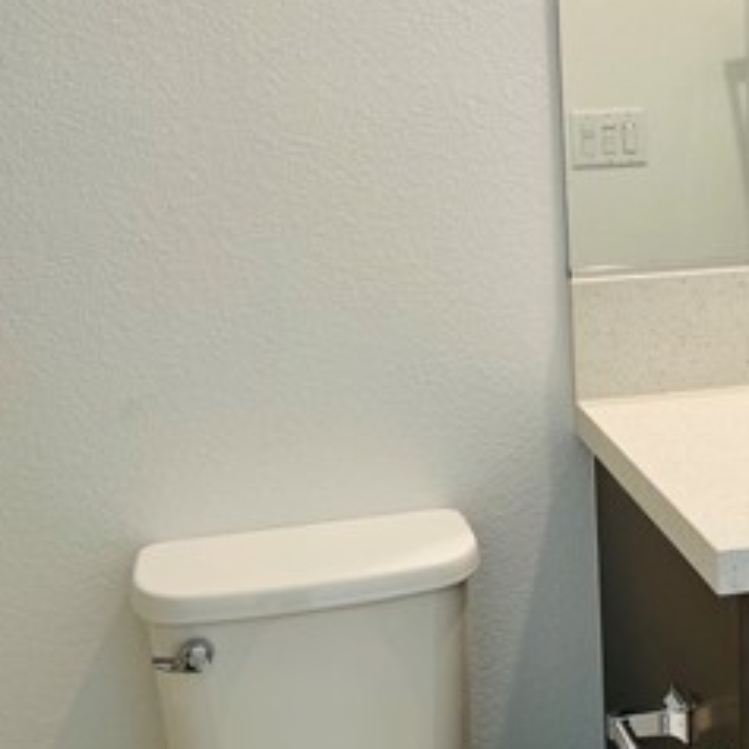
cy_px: 411
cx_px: 661
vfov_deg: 27.7
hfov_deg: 26.9
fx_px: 1518
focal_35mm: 62
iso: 125
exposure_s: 1/120
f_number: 1.5
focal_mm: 5.7
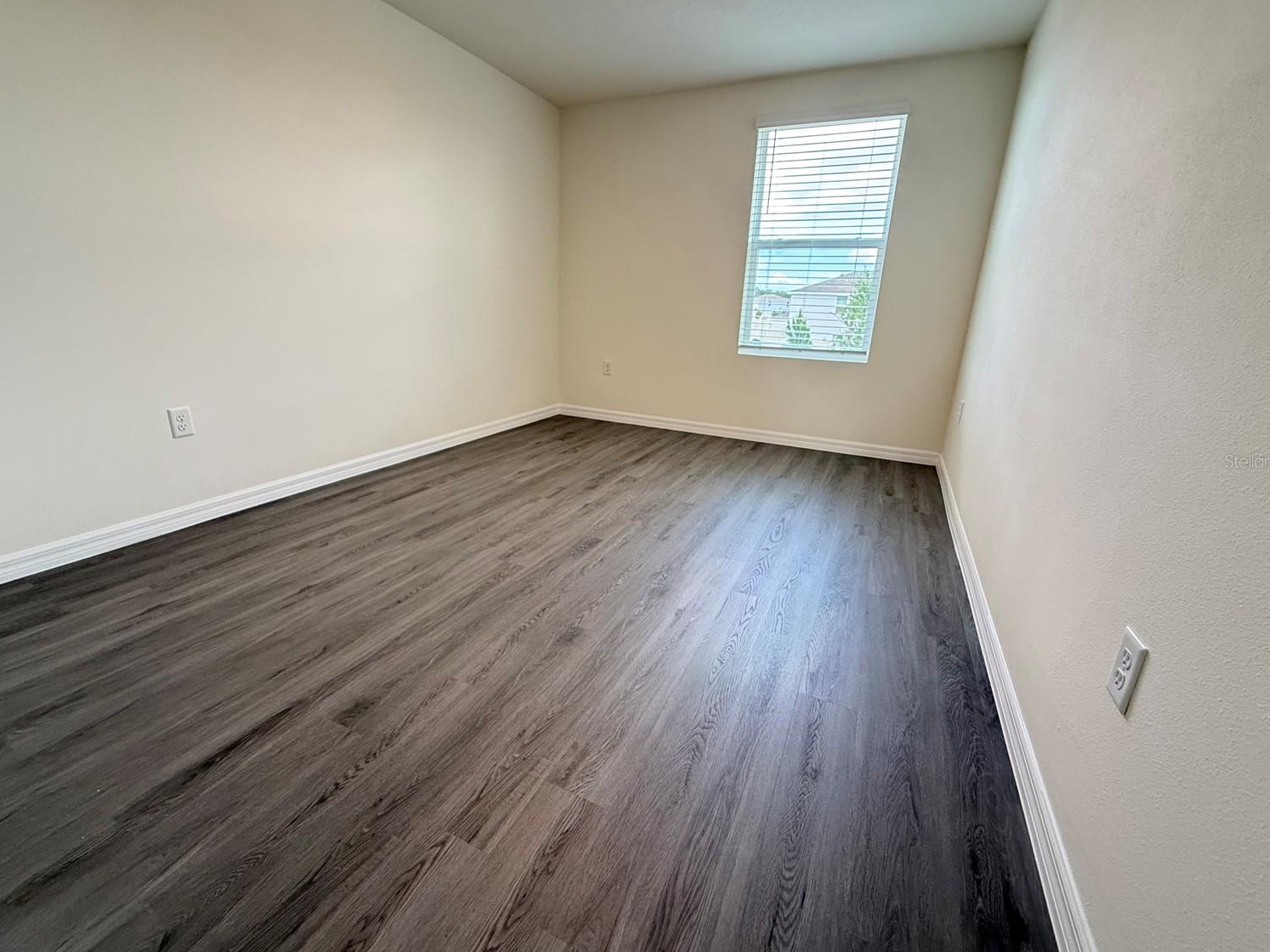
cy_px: 461
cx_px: 624
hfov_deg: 98.2
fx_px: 550
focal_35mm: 15
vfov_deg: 81.7
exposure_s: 1/120
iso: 400
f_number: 2.2
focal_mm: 2.22
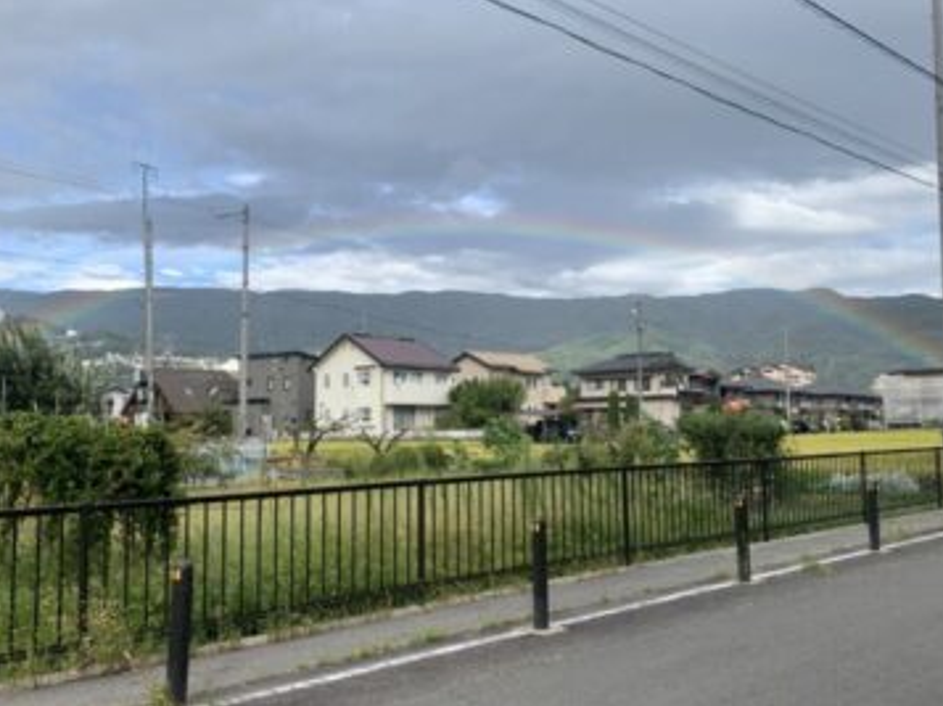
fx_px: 953
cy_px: 341
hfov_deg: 52.7
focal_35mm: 35
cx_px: 478
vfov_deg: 40.6
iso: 25
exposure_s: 1/1368
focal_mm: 4.25
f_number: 1.8
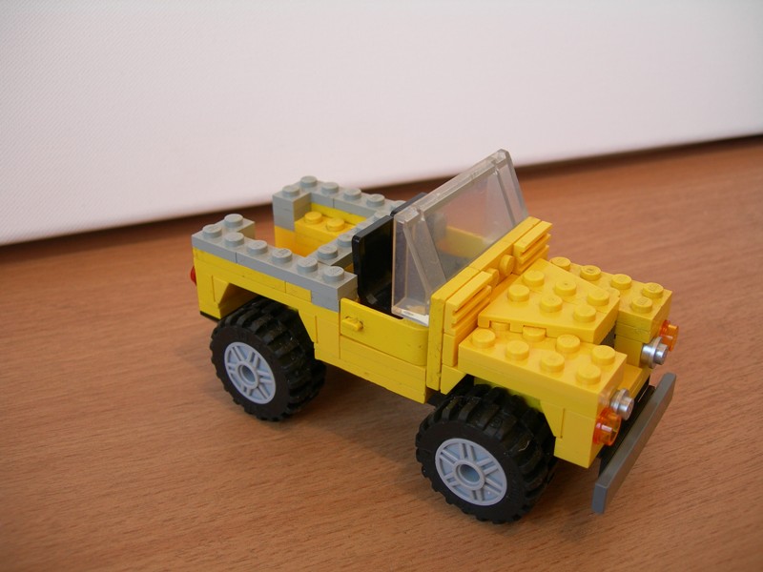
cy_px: 286
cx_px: 382
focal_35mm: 38
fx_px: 838
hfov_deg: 49.0
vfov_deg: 37.7
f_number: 2.8
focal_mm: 7.8
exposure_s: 1/4.4
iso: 50
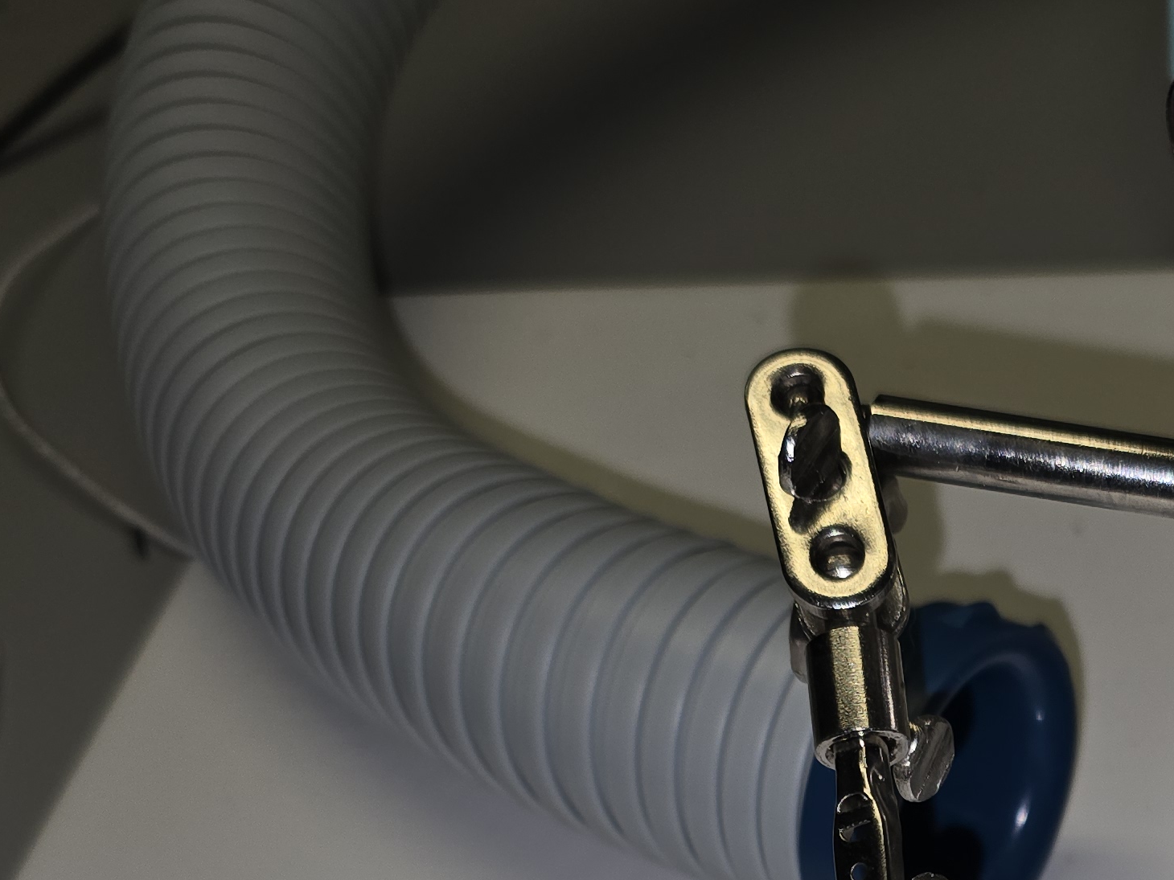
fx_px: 2137
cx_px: 1127
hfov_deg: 29.1
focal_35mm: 63
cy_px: 1178
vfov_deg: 20.9
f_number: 1.7
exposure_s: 1/120
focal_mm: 6.3
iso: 16
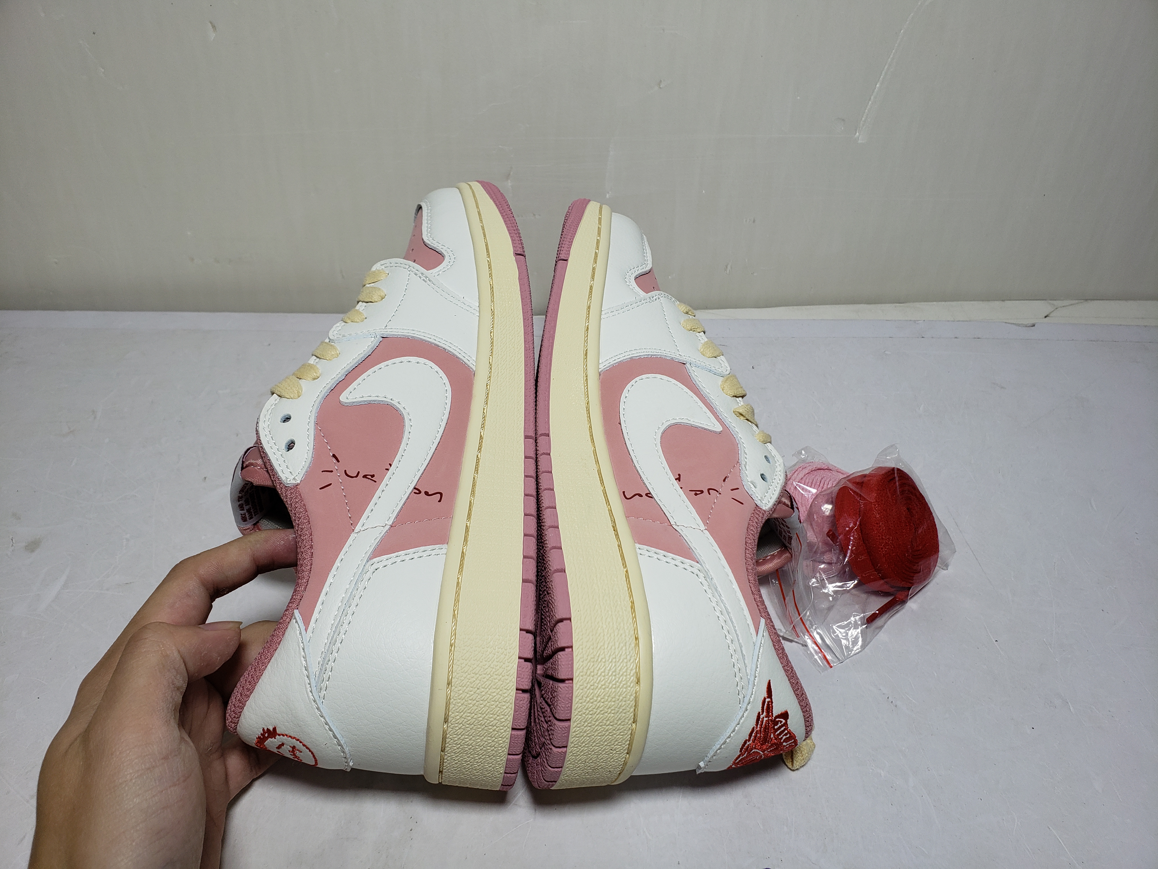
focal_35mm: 26
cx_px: 579
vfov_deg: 53.1
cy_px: 434
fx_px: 870
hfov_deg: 67.3
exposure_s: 1/427
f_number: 2.4
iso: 50
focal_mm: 4.3
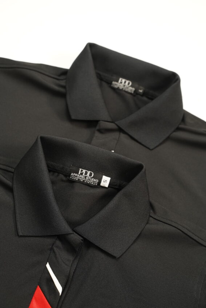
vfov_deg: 43.6
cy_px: 154
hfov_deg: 29.9
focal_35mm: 45
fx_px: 386
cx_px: 103
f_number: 5.6
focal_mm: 45
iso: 1000
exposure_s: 1/60
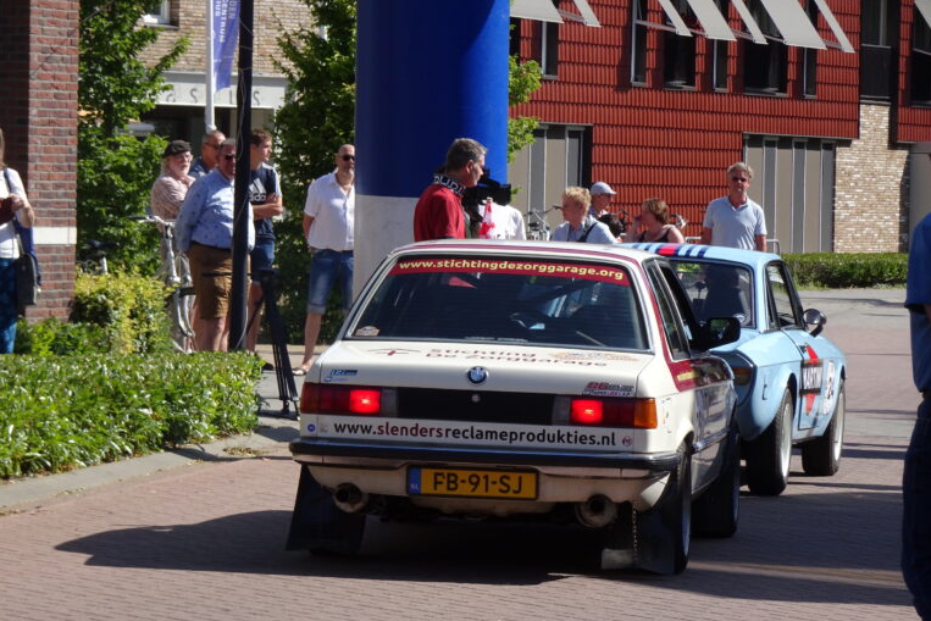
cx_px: 467
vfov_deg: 6.8
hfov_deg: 10.1
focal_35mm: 203
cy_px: 338
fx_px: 5250
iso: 80
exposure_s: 1/250
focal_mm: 33.17
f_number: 6.3
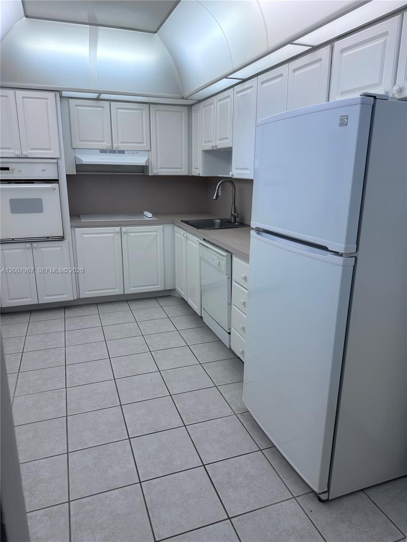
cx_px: 204
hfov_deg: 56.8
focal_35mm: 24
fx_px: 376
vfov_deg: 71.6
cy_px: 271
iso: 64
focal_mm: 6.86
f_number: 1.78
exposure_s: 1/120
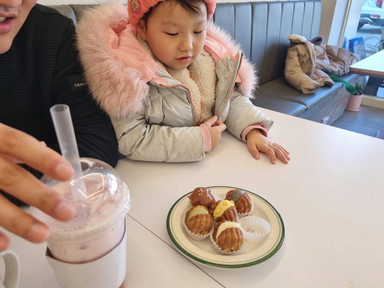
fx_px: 288
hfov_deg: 67.3
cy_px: 144
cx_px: 192
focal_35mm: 26
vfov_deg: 53.1
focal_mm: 5.4
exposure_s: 1/120
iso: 80
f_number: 1.8
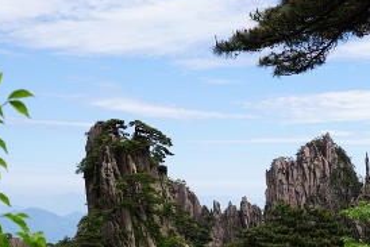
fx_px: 789
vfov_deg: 17.7
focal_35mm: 77
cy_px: 169
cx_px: 262
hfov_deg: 26.2
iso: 100
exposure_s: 1/160
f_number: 11
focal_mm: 35
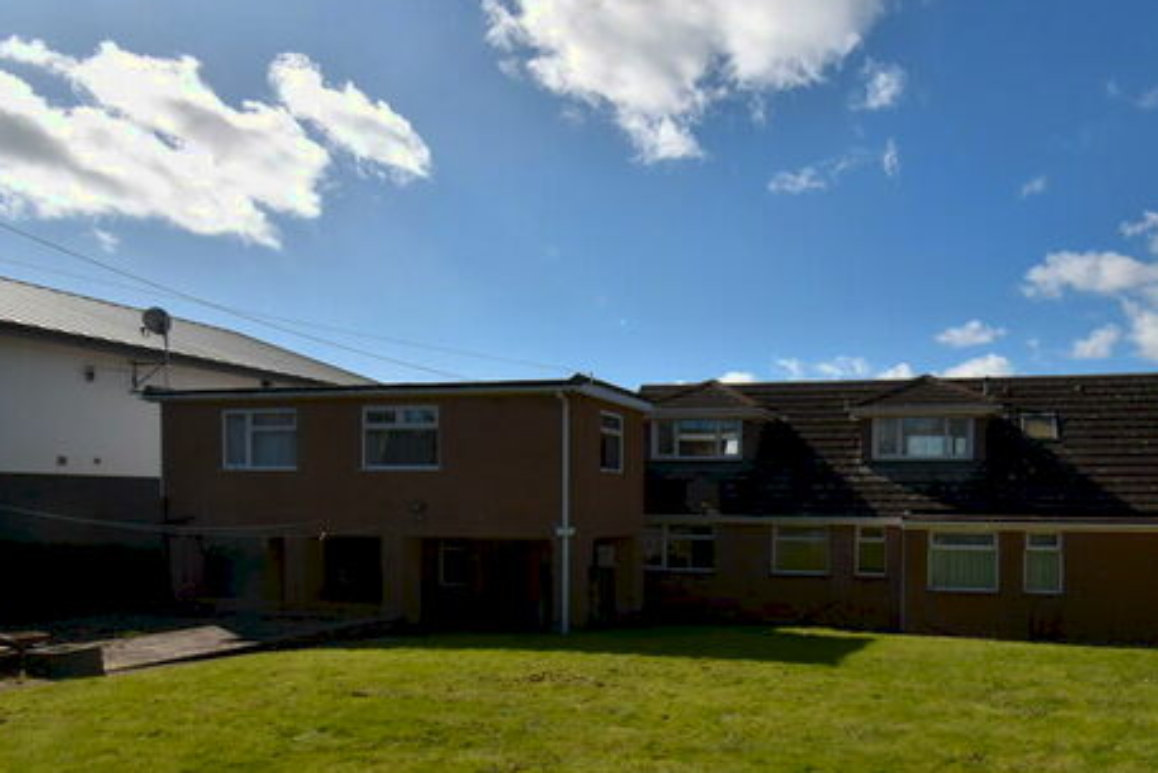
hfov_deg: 72.5
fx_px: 740
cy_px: 523
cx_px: 818
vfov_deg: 53.9
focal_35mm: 23
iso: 100
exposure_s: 1/200
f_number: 14
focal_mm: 10
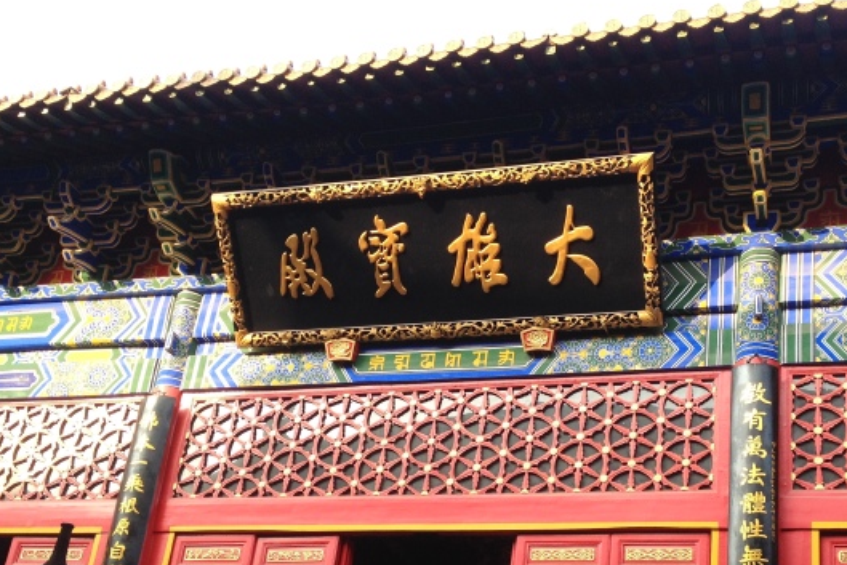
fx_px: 1294
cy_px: 432
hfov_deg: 36.1
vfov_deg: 24.3
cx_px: 503
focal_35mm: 55
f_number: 2.4
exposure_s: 1/267
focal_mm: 4.28
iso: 50
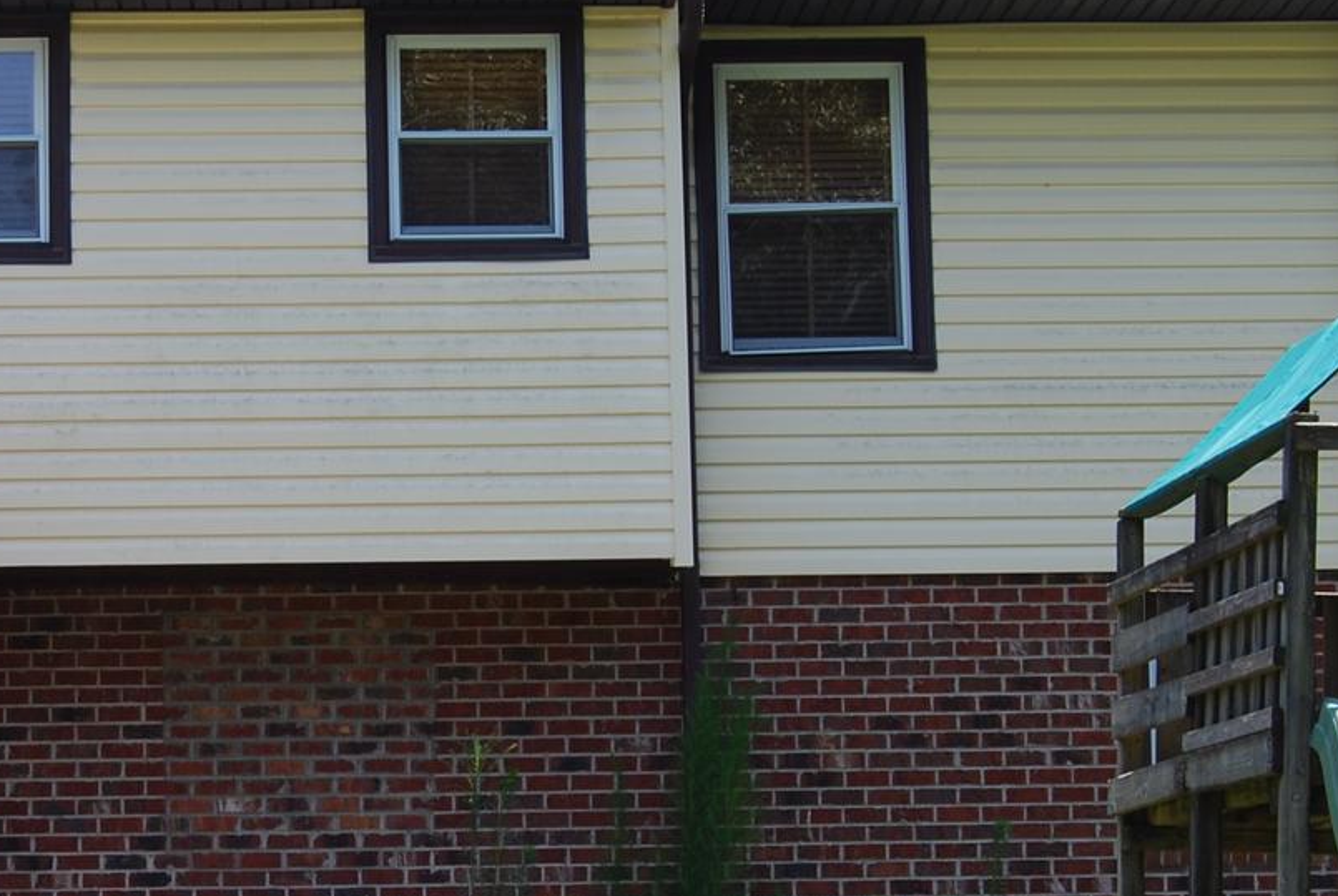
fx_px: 4401
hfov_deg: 17.2
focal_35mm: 118
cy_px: 650
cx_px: 349
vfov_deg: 11.6
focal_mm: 31
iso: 100
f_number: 6.3
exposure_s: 1/160
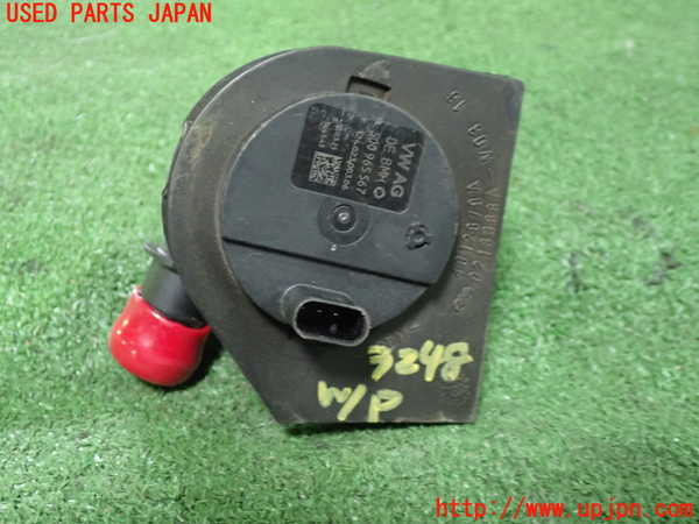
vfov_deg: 35.1
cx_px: 350
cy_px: 262
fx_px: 828
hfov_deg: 45.8
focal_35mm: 41
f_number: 2.8
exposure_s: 1/15
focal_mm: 7.31
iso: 800
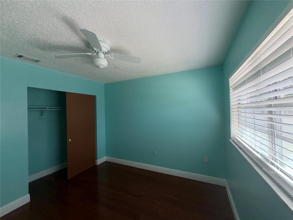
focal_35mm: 14
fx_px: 119
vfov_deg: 85.7
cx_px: 146
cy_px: 110
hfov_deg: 102.1
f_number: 2.2
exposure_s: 1/167
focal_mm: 2.22
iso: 16
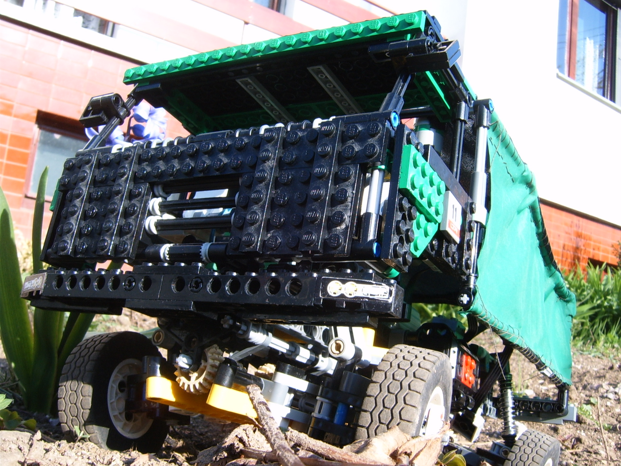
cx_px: 310
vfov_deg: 37.7
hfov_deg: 49.0
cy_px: 233
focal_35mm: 38
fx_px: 682
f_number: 5.8
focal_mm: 5.8
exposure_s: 1/90
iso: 63
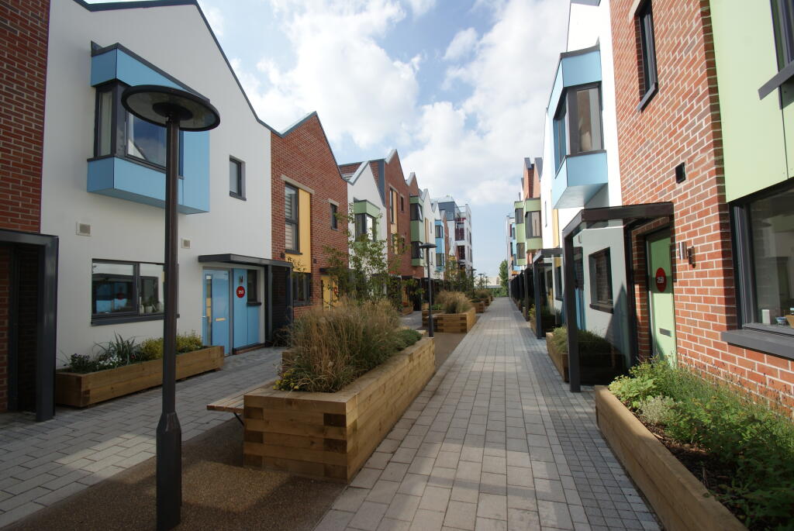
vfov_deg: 77.5
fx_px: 331
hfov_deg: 100.3
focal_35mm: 15
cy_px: 266
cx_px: 397
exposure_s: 1/160
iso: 100
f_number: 10
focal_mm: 10
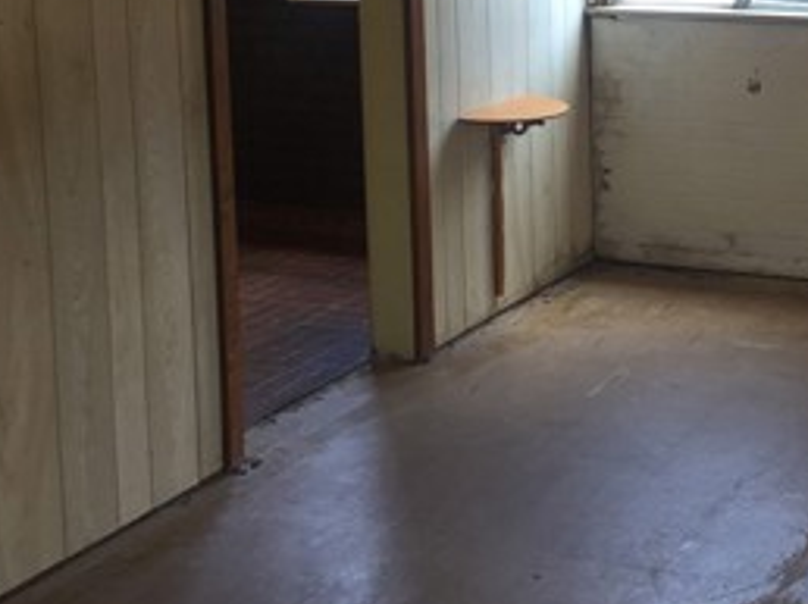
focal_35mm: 72
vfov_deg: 19.8
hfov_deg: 26.0
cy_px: 0
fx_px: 1679
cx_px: 755
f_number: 2.2
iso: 50
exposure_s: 1/120
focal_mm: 4.15
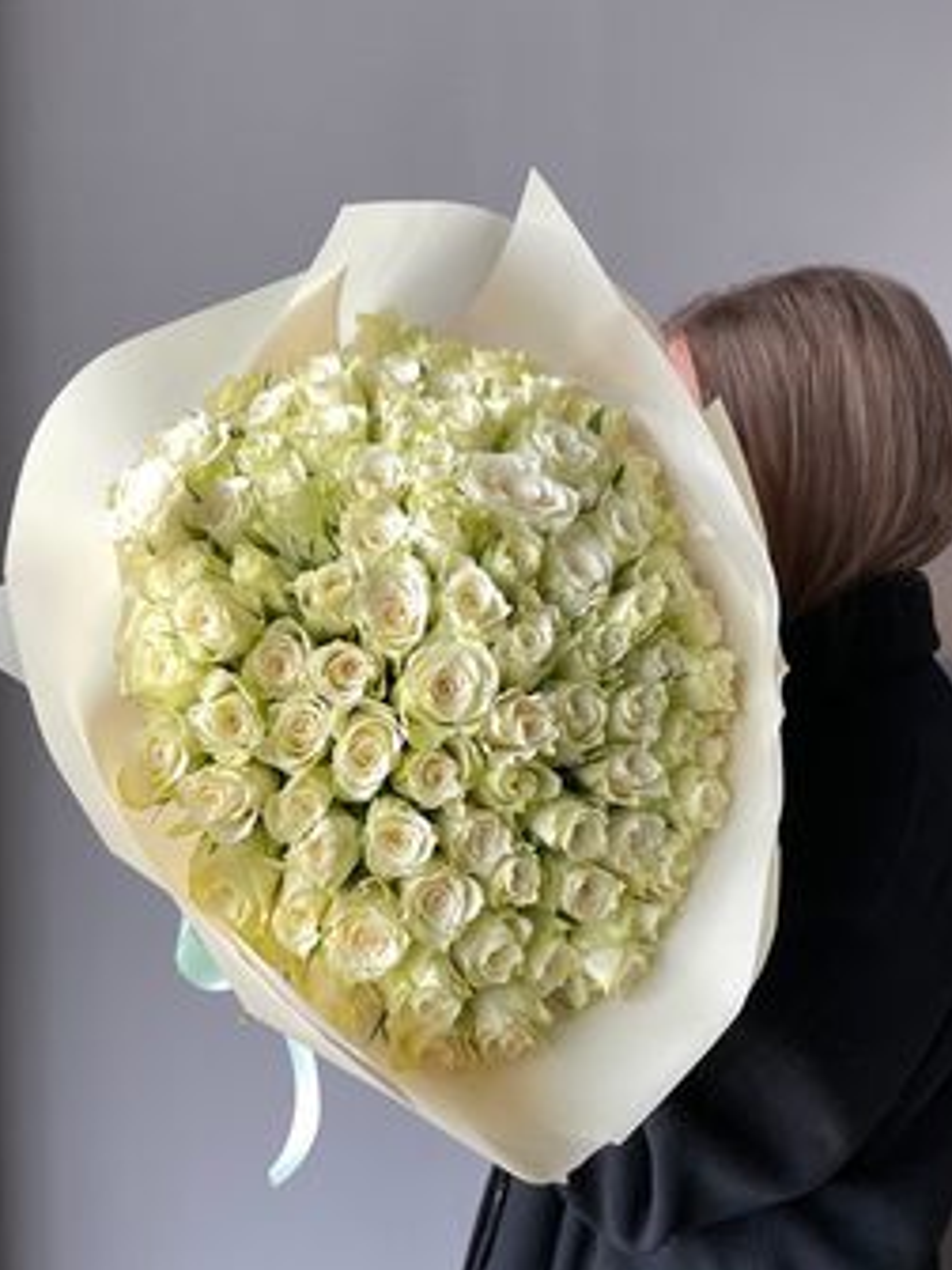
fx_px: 1210
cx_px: 506
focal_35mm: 33
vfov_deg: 55.4
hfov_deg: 42.9
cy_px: 637
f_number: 1.6
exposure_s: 1/121
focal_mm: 5.1
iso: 100
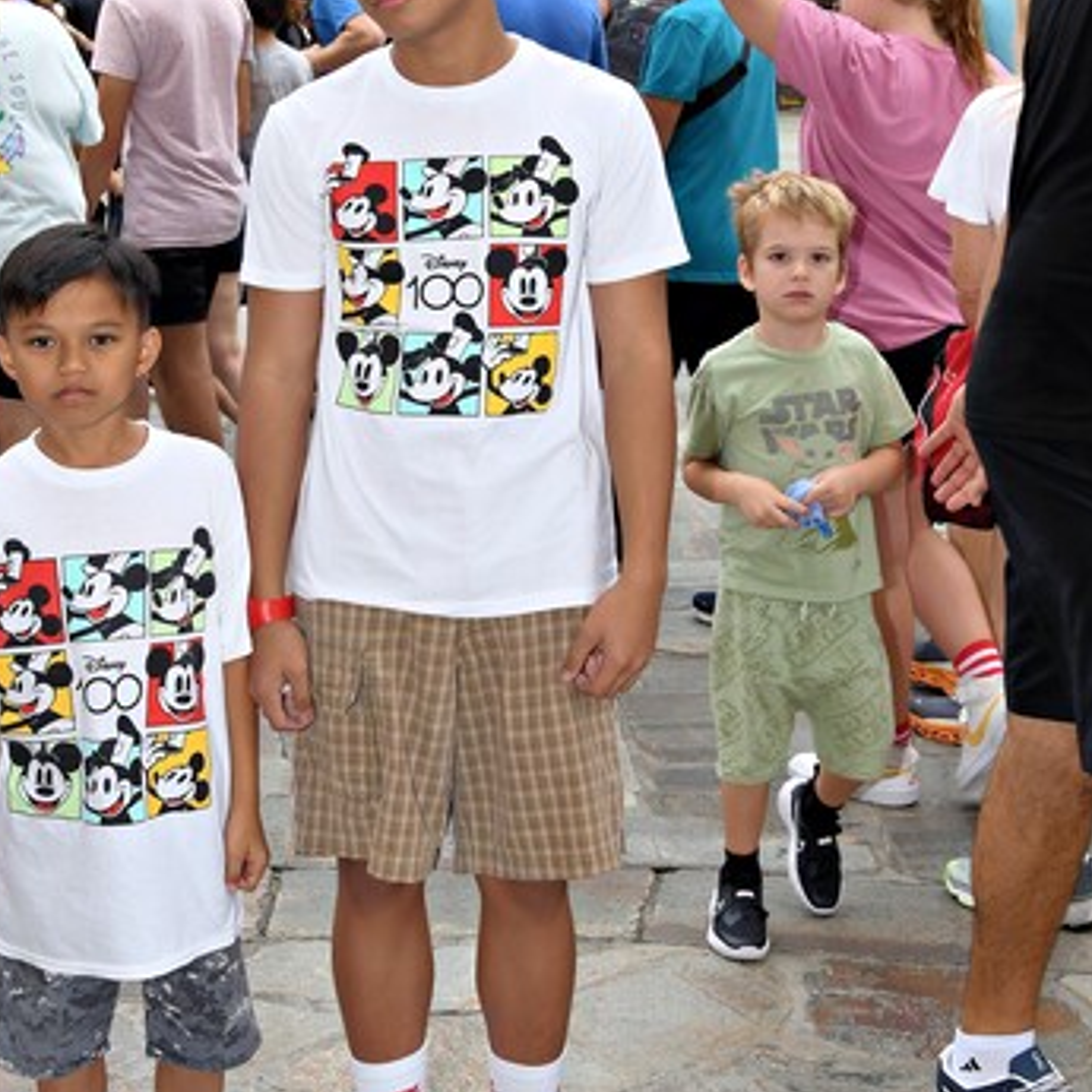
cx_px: 516
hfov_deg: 24.7
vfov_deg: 24.2
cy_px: 187
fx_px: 2498
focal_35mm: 70
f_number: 7.1
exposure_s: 1/200
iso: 400
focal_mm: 25
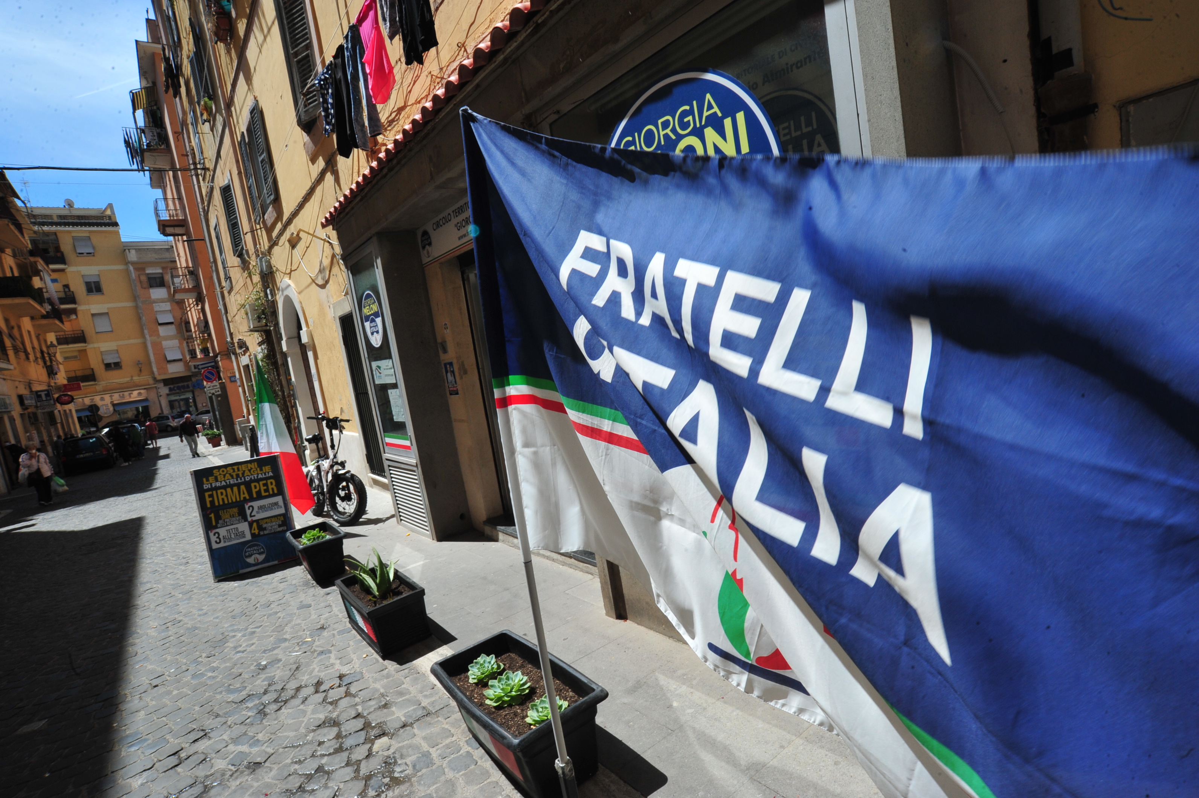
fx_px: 599
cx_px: 600
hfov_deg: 90.0
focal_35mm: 18
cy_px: 399
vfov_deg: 67.3
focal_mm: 18
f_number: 22
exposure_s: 1/200
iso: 640
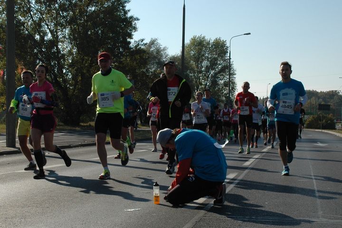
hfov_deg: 45.0
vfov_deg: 30.8
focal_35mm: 44
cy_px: 114
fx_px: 413
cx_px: 171
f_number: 10
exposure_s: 1/400
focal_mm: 29
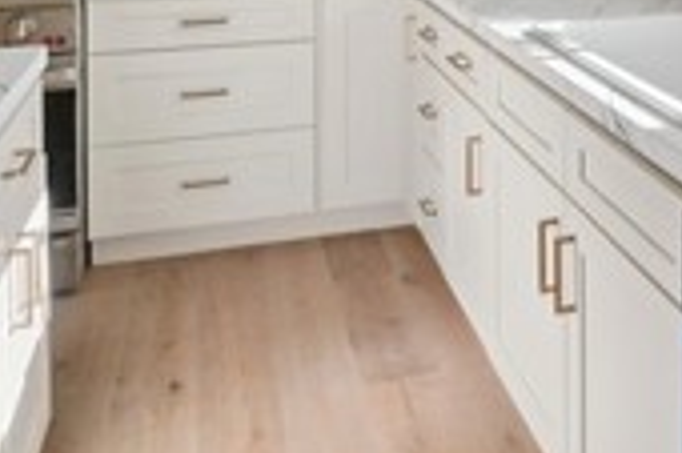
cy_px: -212
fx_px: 927
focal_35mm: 49
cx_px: 574
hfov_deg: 38.4
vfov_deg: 22.8
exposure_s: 1/30
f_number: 8
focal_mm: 13
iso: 160
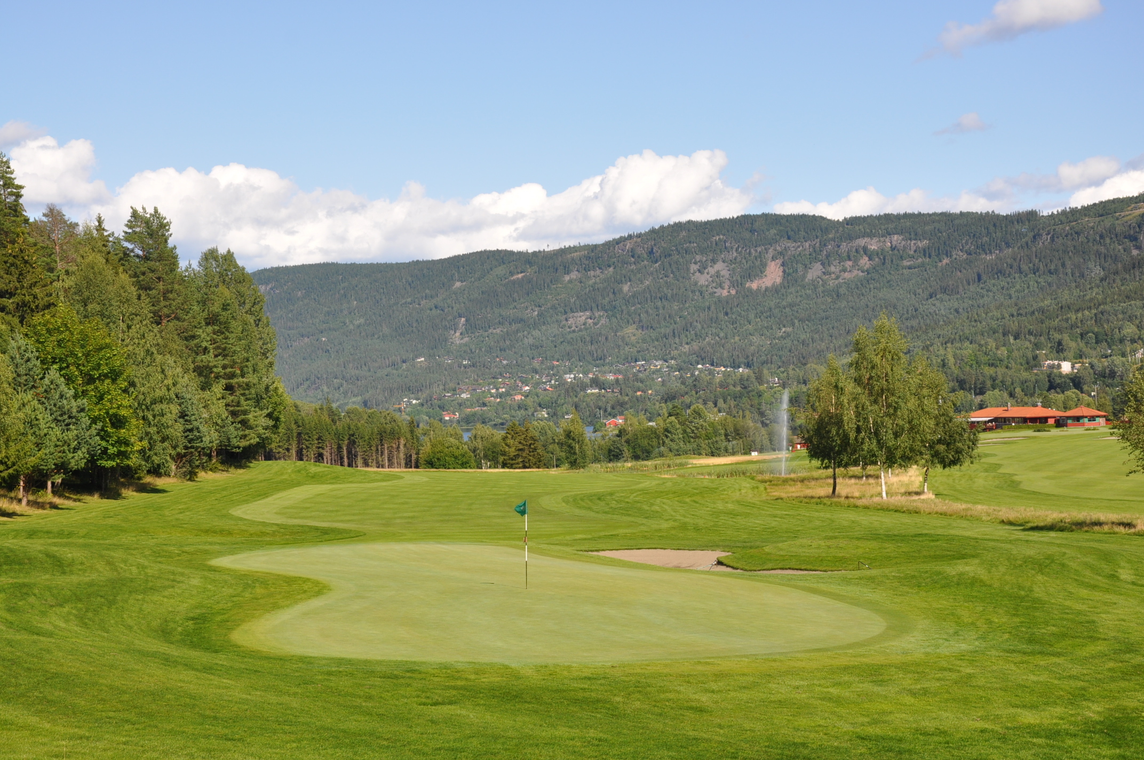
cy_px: 380
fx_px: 2000
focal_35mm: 63
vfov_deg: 21.5
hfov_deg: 31.9
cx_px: 572
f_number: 9
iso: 200
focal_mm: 42
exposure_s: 1/320
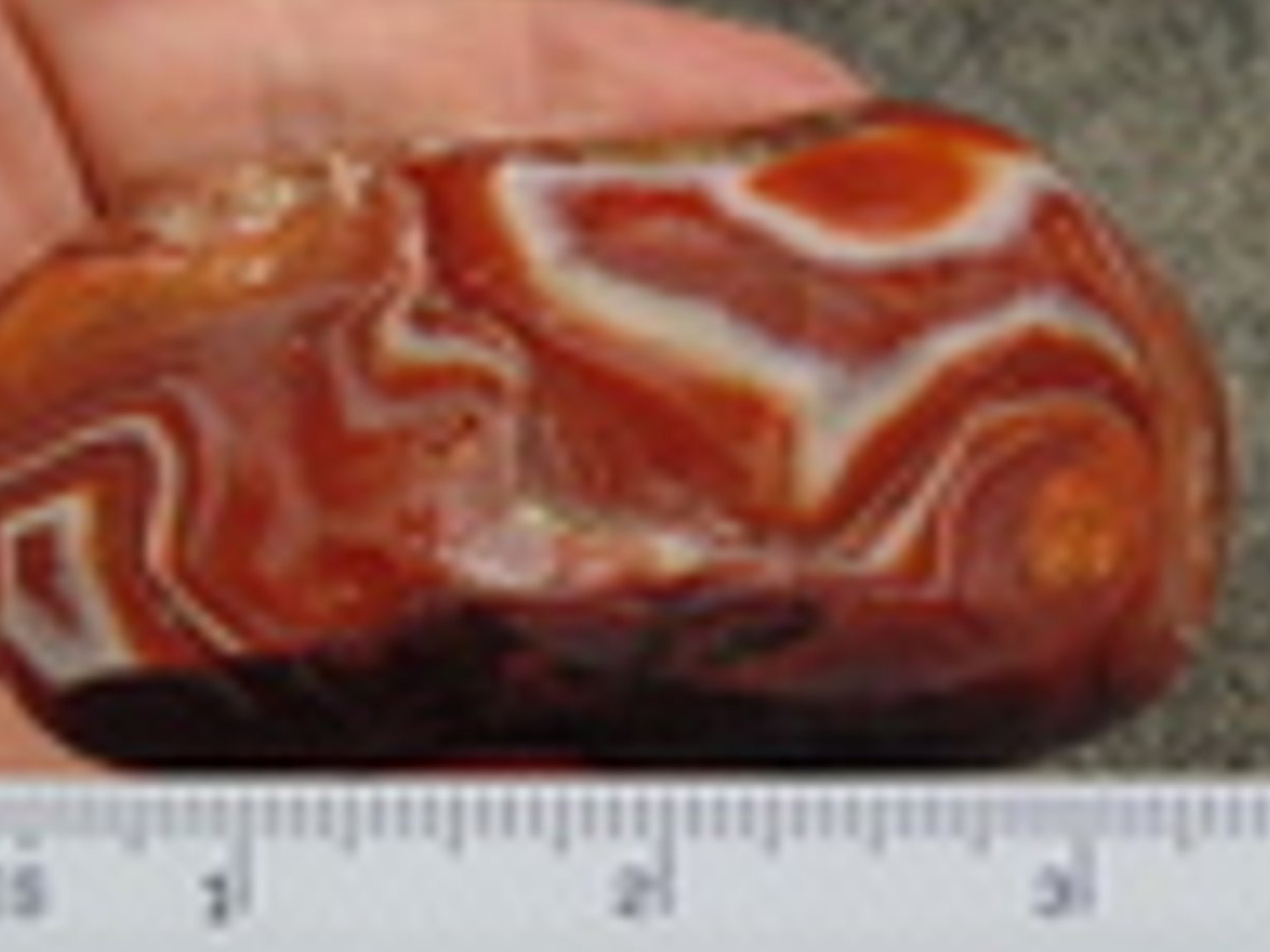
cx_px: 528
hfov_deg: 29.3
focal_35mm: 66
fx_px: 2421
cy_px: 481
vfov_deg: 22.3
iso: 80
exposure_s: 1/30
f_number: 3.9
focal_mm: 9.5
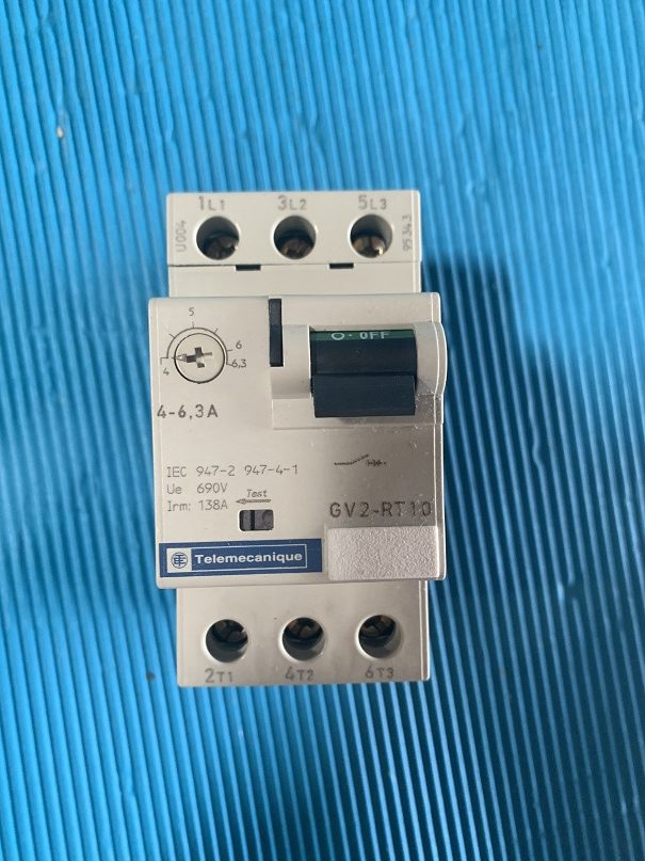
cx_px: 322
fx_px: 646
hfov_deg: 53.1
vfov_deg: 67.3
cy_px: 430
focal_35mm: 26
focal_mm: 4.25
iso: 250
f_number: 1.8
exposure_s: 1/60
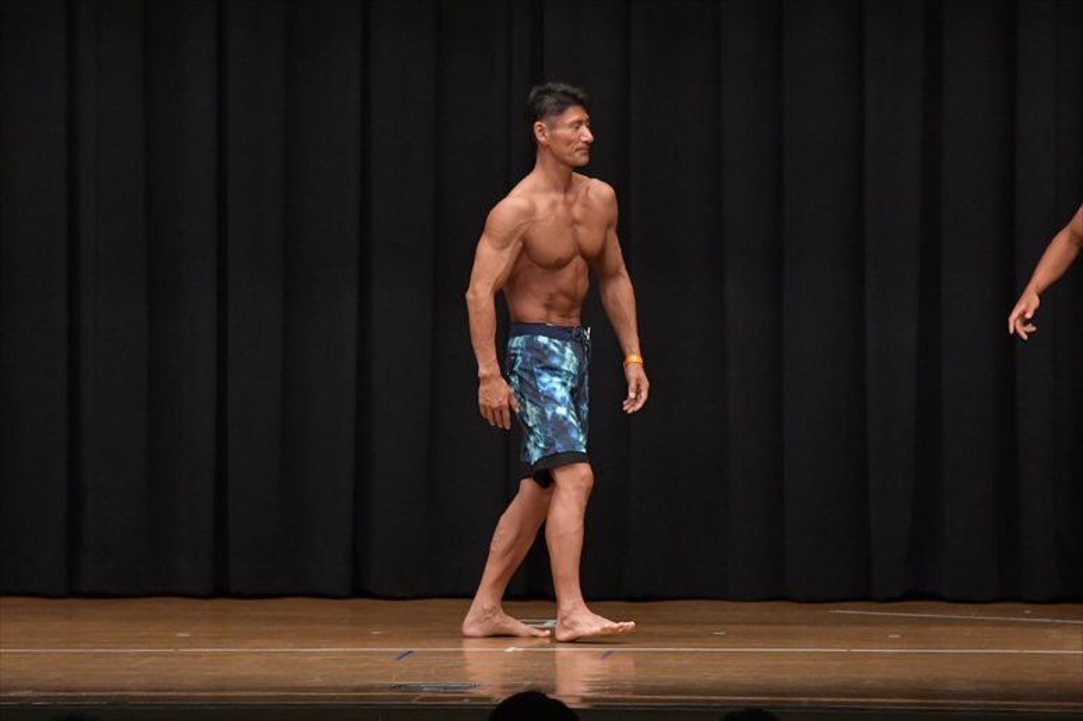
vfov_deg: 6.3
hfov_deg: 9.5
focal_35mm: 217
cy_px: 360
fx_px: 6525
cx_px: 542
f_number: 5.6
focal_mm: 145
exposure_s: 1/400
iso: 6400
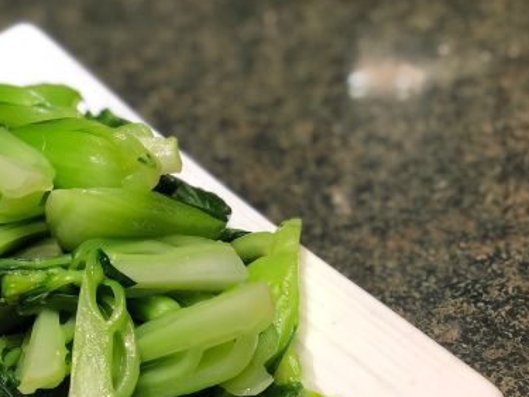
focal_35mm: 97
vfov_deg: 15.2
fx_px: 1482
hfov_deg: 19.9
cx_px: 73
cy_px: 307
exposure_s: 1/50
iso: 64
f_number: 2.4
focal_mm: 6
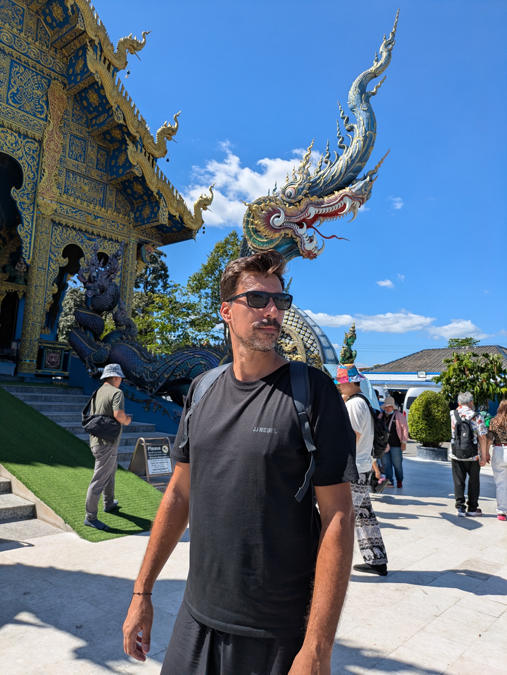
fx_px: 488
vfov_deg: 69.4
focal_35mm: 25
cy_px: 338
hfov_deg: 54.9
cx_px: 254
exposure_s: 1/1919
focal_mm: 5.43
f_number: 1.89
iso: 50
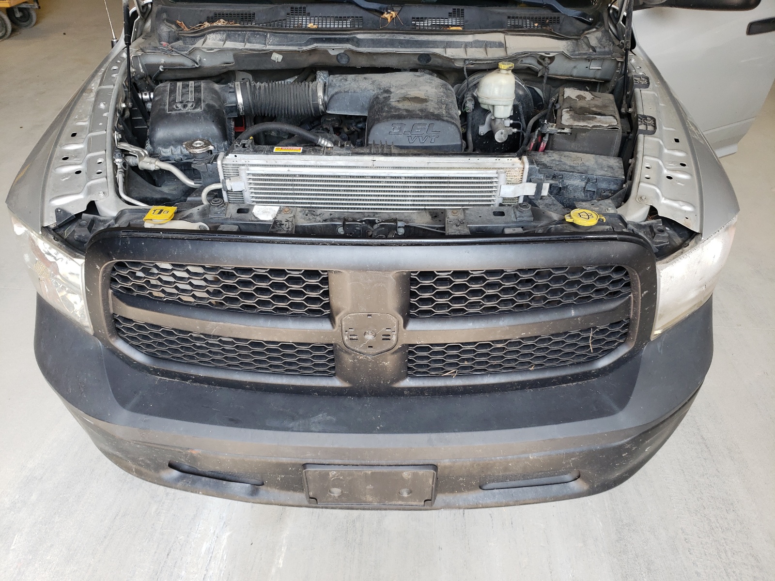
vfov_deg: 53.1
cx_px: 388
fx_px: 582
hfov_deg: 67.3
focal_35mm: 26
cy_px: 290
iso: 50
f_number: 1.5
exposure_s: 1/217
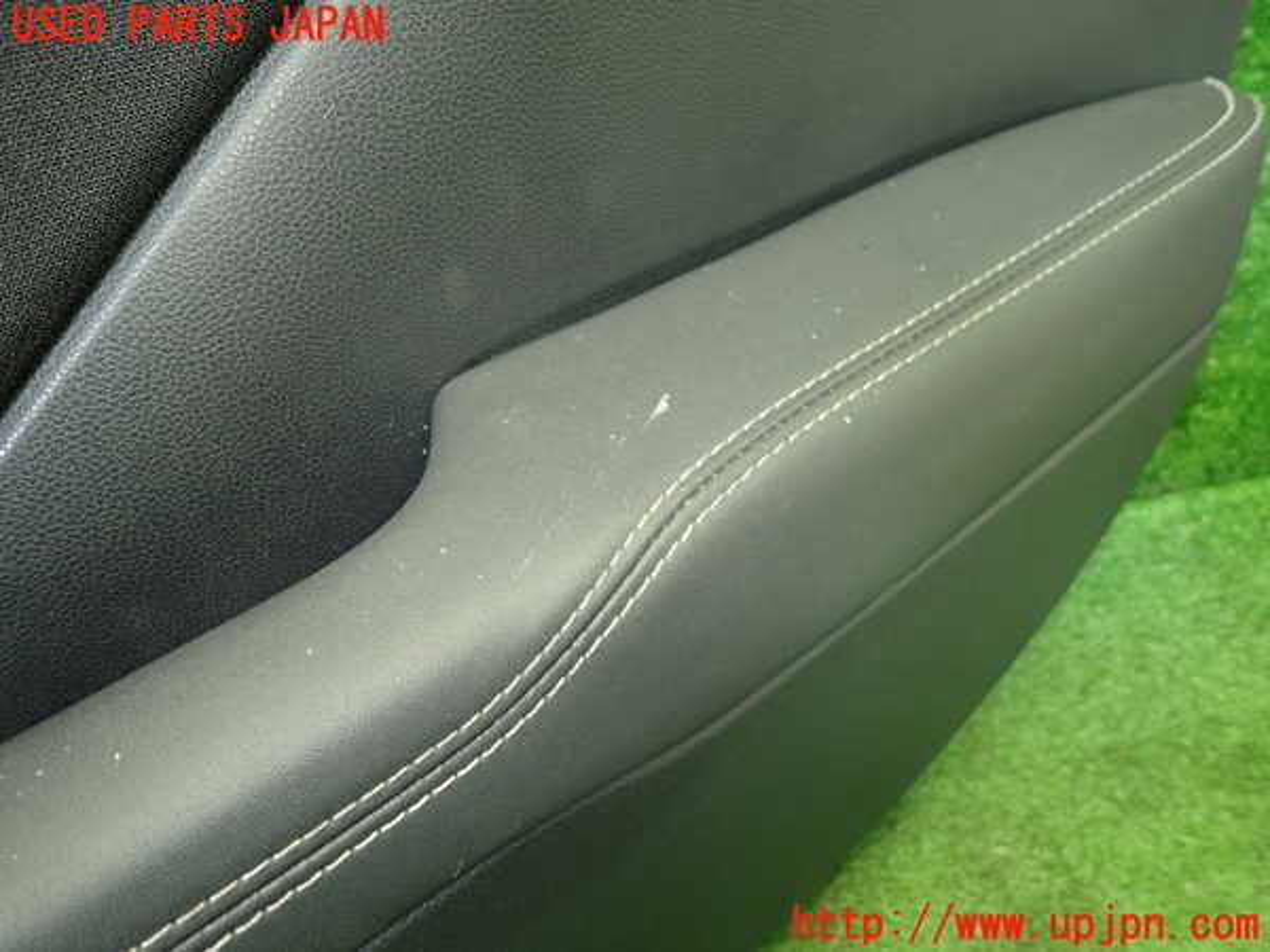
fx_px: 917
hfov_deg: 69.4
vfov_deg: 54.9
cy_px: 476
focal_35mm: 25
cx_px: 635
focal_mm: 4.5
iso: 250
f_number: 2
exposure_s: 1/30
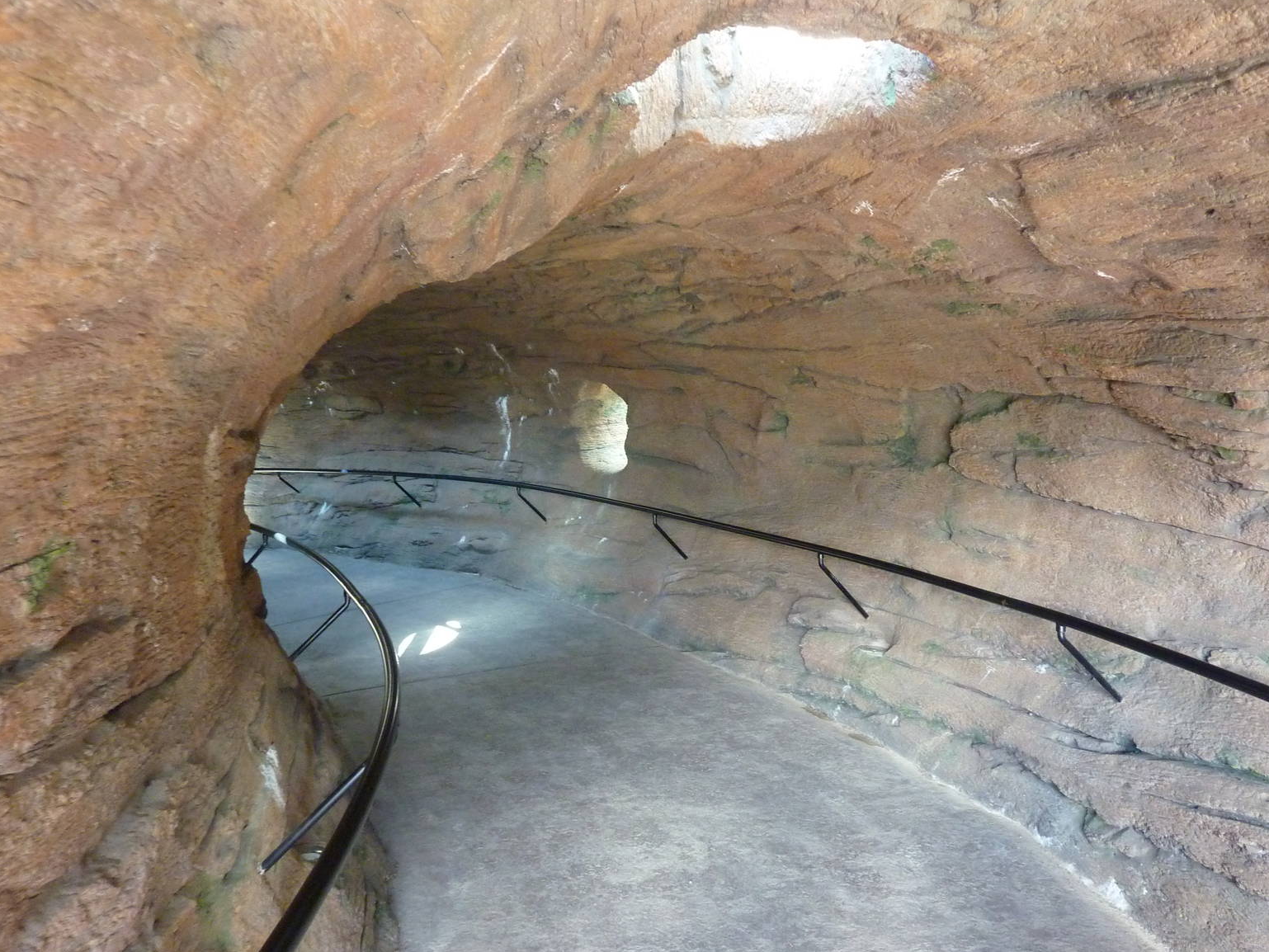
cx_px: 644
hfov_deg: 67.3
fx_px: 953
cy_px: 486
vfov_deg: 53.1
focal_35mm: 26
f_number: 3.3
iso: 400
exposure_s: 1/20
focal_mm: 4.1
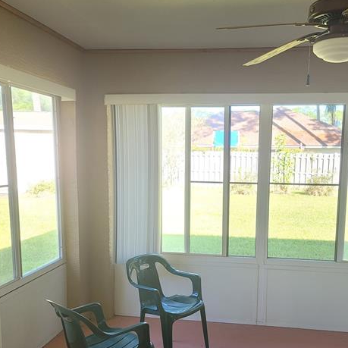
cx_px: 207
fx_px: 421
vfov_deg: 44.6
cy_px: 215
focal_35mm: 37
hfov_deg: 44.7
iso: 100
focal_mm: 7
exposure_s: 1/120
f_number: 1.8
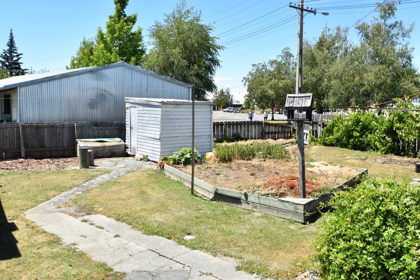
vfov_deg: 43.6
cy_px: 140
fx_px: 350
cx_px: 210
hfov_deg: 61.9
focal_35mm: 30
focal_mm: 20
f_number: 10
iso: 200
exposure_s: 1/400
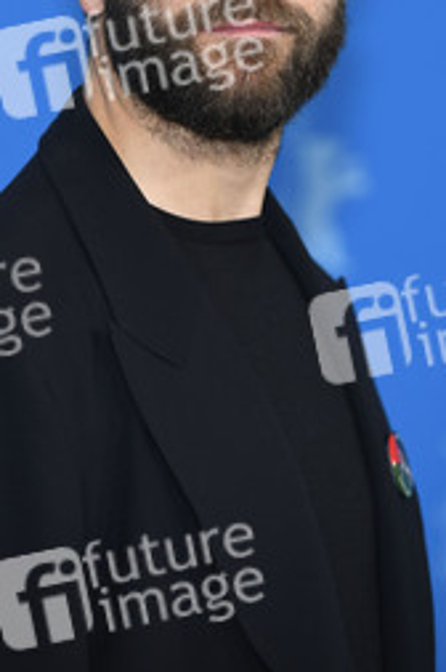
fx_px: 4863
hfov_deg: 5.3
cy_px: 189
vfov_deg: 7.9
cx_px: 204
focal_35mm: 261
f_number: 4
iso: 640
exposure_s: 1/400
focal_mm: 165
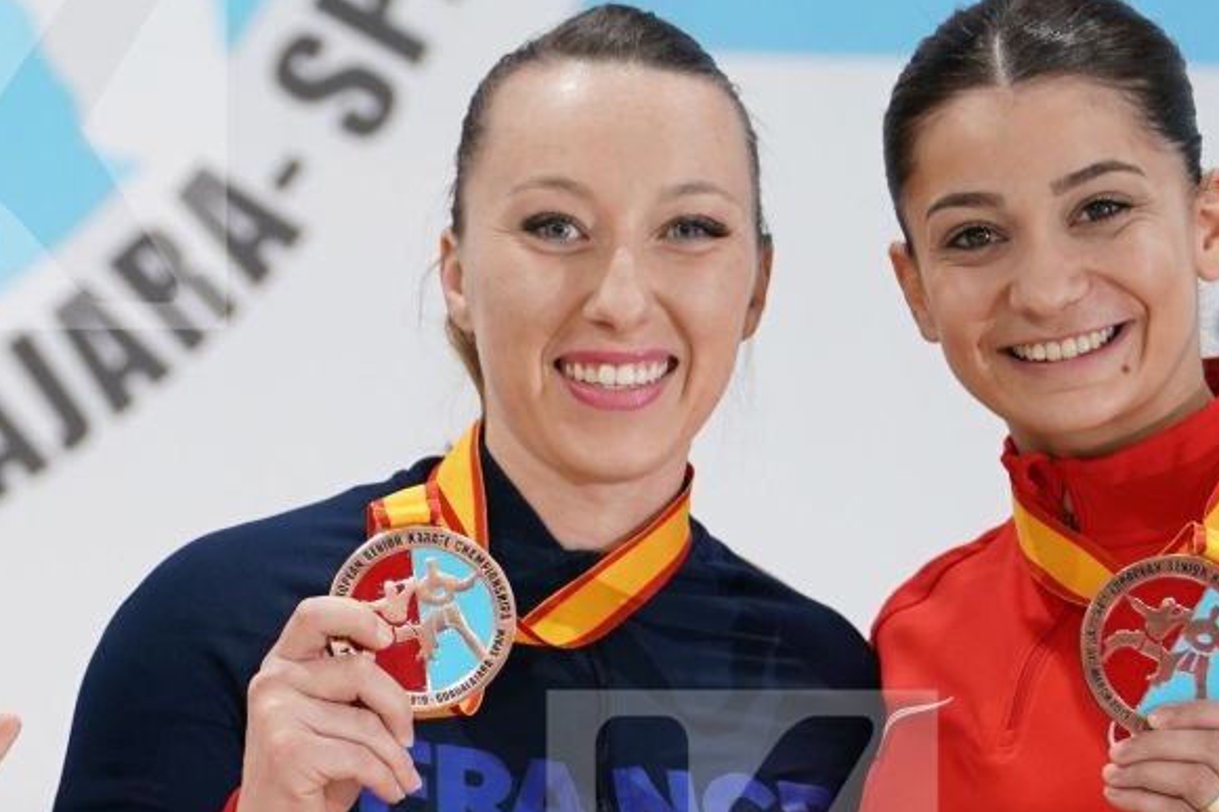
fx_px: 15740
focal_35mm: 465
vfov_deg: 3.0
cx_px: 31
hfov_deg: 4.4
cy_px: 881
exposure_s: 1/250
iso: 1000
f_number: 2.8
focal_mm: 150
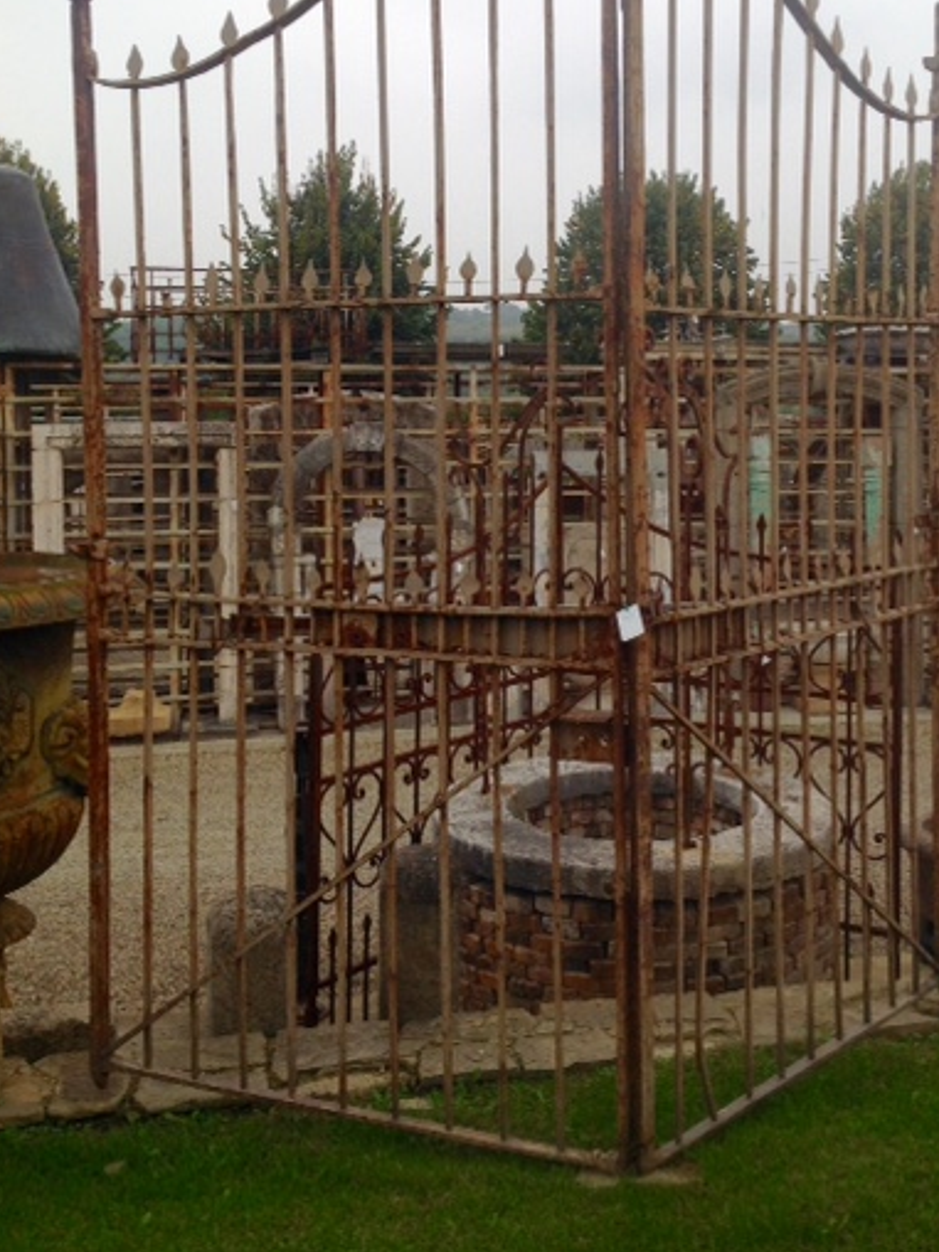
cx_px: 555
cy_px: 468
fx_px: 1591
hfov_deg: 32.8
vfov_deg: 42.6
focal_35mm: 44
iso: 50
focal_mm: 4.28
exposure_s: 1/222
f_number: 2.4
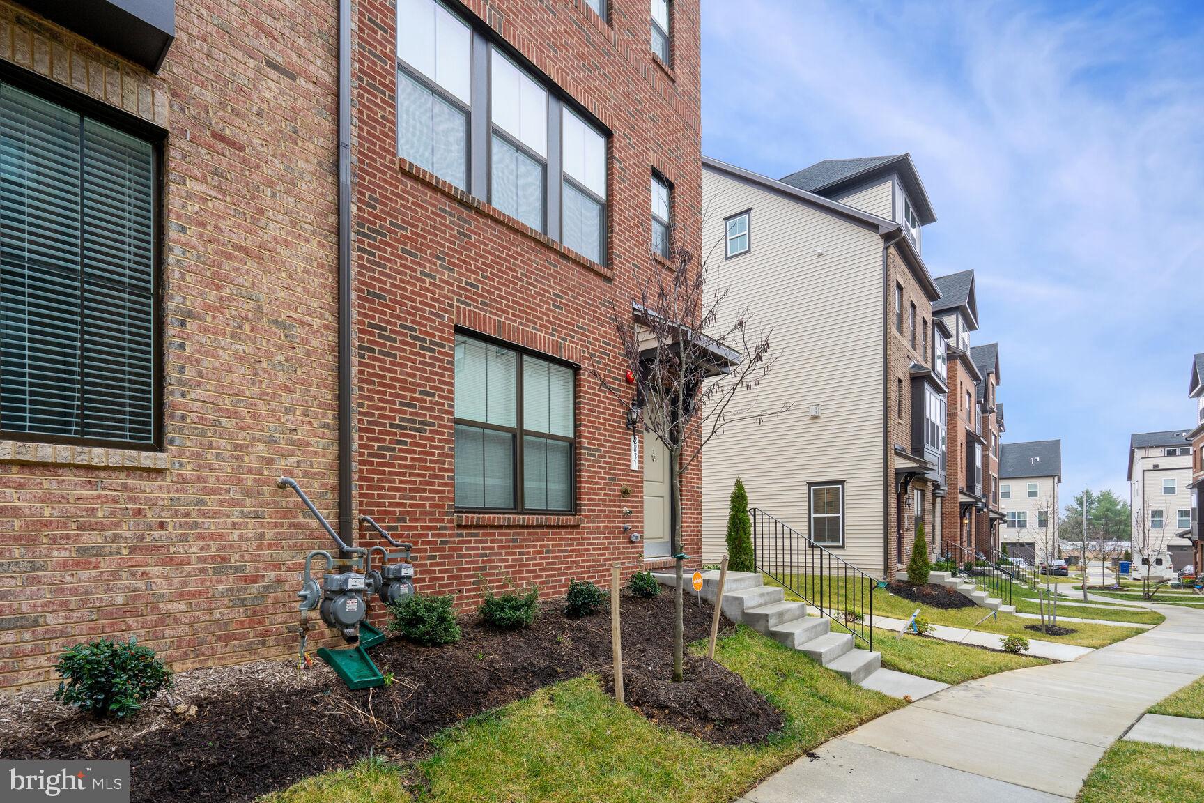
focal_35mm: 16
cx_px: 602
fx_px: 535
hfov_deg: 96.7
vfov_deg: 73.7
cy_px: 402
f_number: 10
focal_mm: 16
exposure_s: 1/60
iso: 400
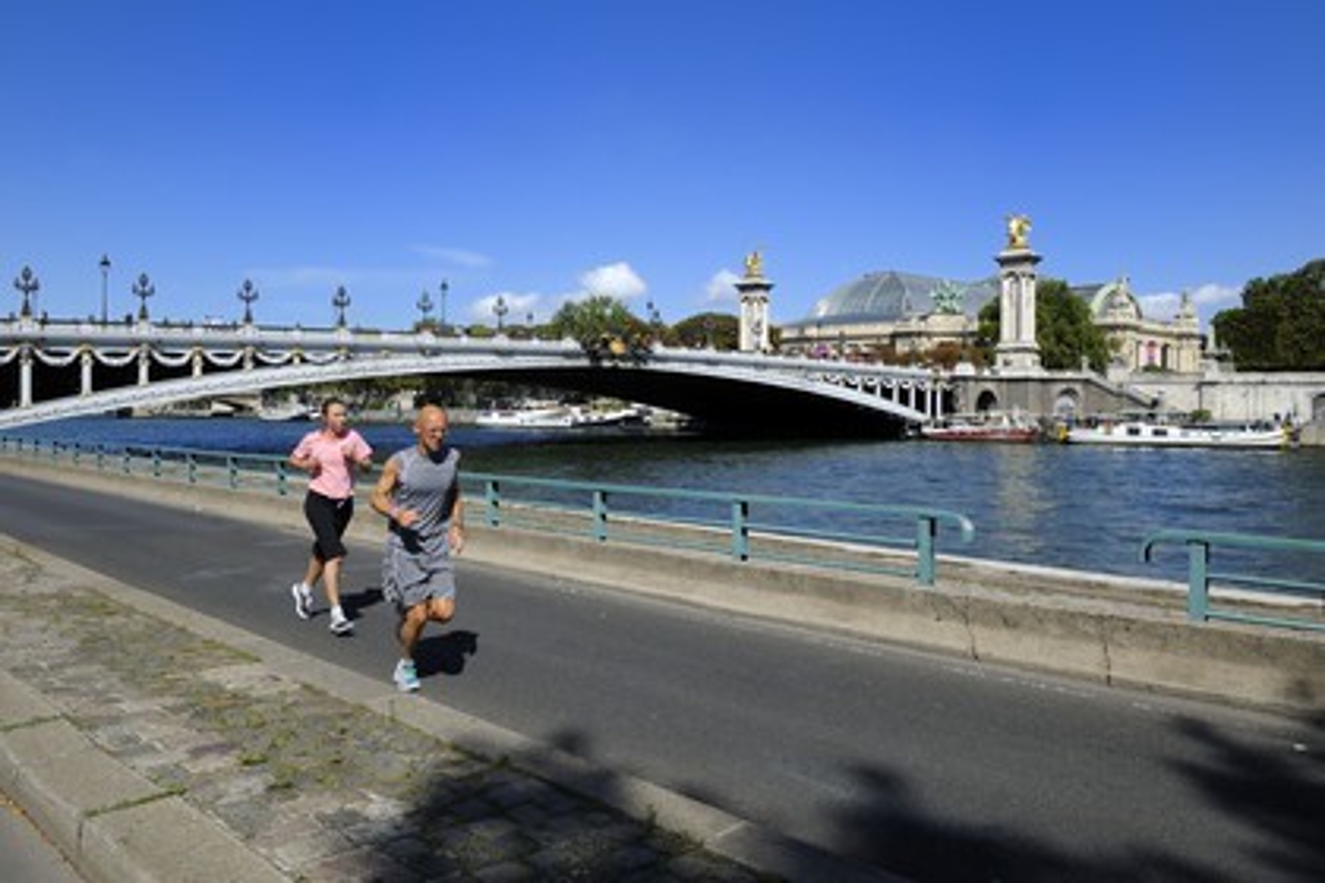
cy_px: 442
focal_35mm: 24
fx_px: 883
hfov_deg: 73.7
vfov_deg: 53.1
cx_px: 662
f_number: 14
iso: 400
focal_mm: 24
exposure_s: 1/320
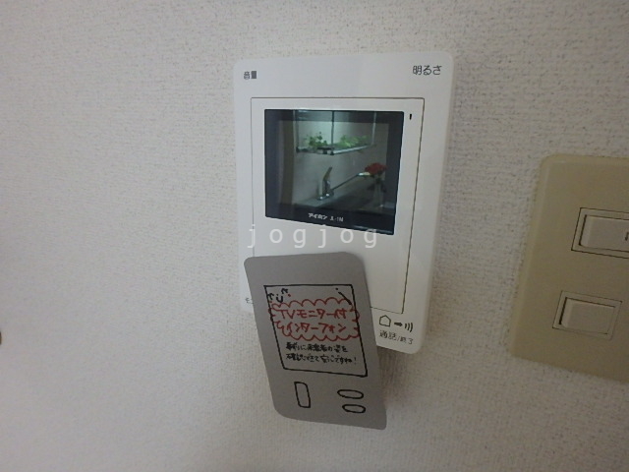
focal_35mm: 21
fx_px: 382
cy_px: 236
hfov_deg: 79.0
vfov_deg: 63.4
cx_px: 314
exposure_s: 1/30
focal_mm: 3.7
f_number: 3.5
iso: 500
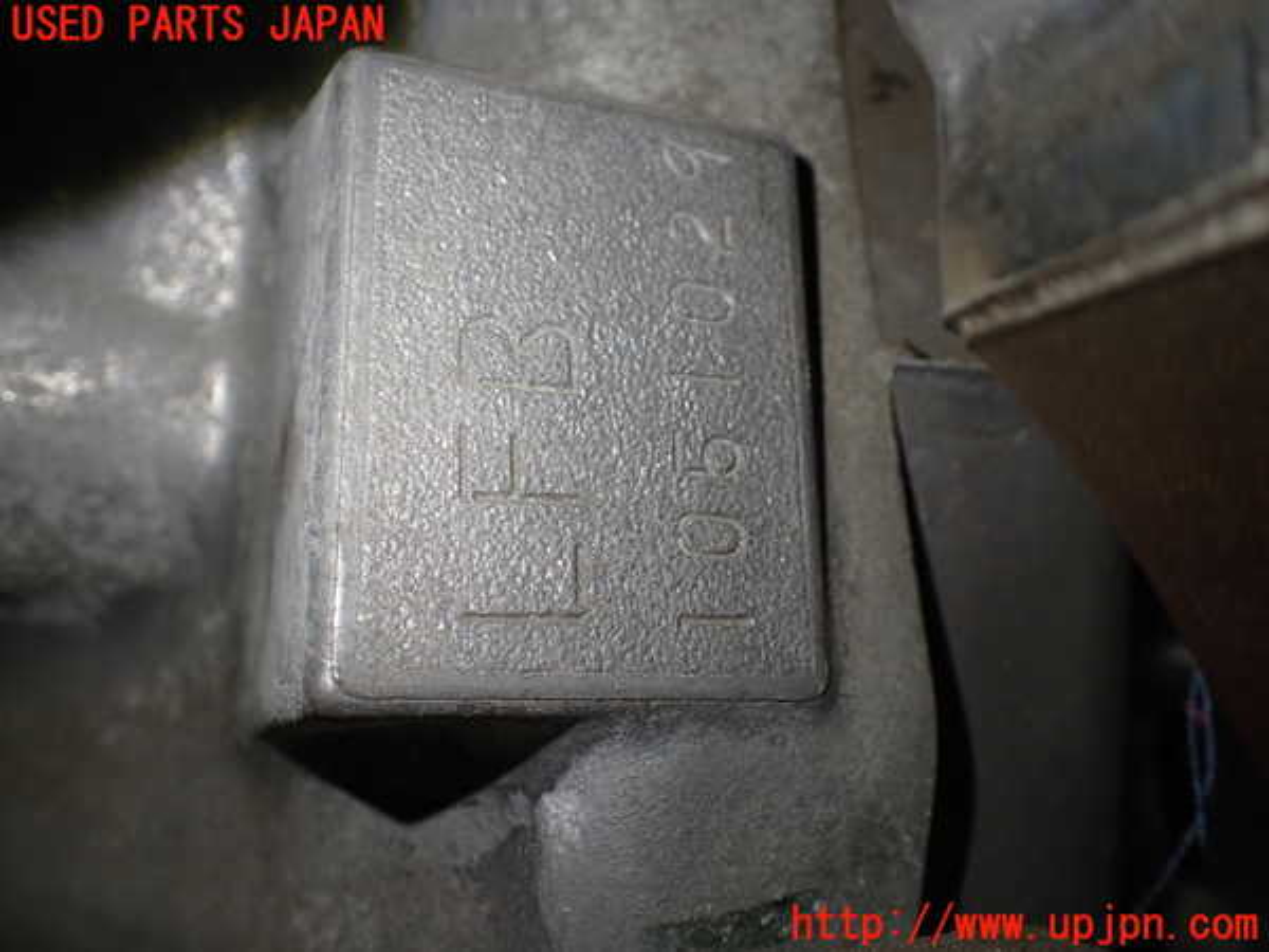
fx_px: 1100
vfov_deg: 46.8
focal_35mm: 30
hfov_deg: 60.0
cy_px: 476
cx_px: 634
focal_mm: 5.4
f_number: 2.3
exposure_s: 1/125
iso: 200
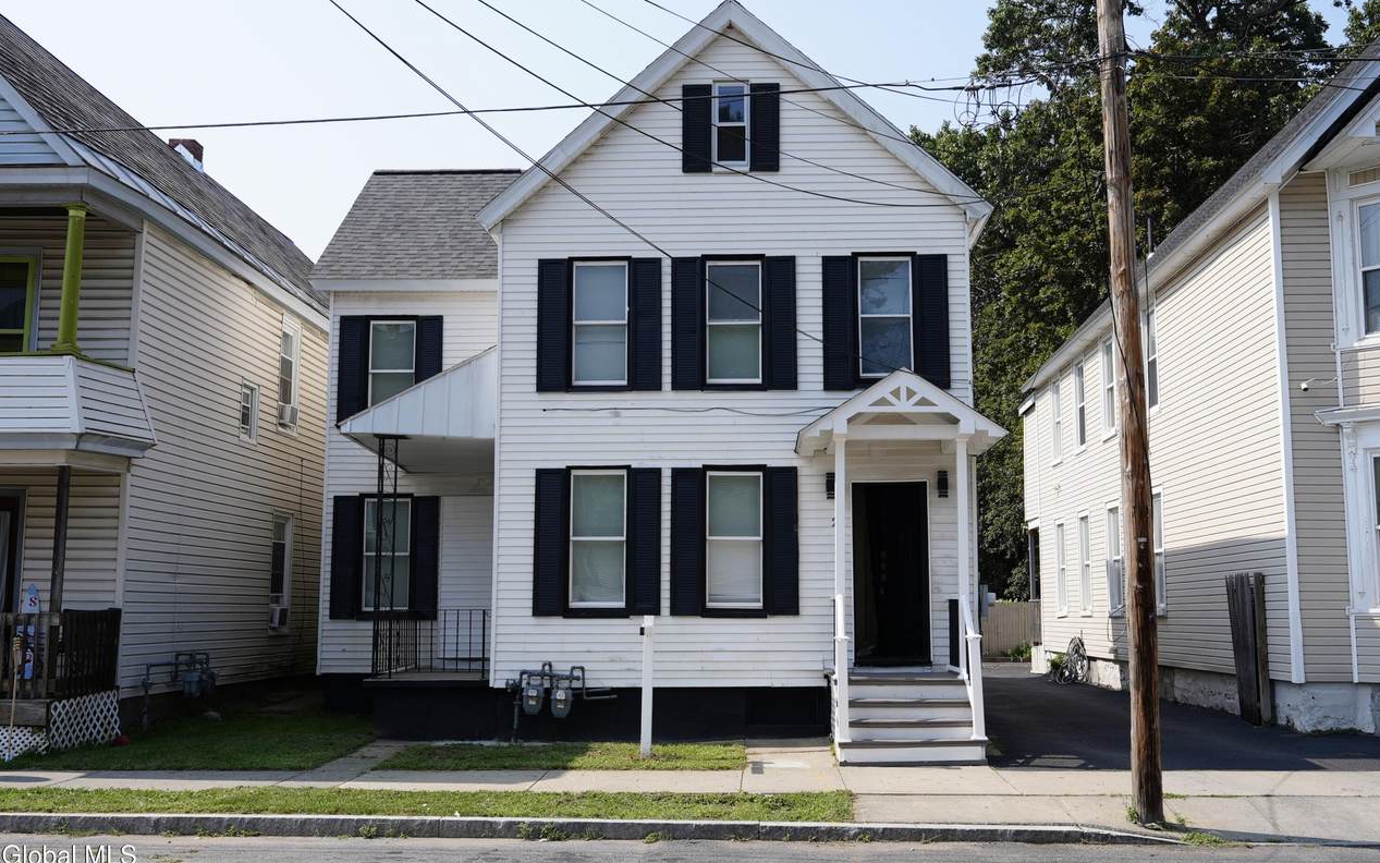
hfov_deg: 56.7
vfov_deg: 37.3
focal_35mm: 34
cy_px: 432
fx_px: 1279
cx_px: 696
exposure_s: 1/125
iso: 80
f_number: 9
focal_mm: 33
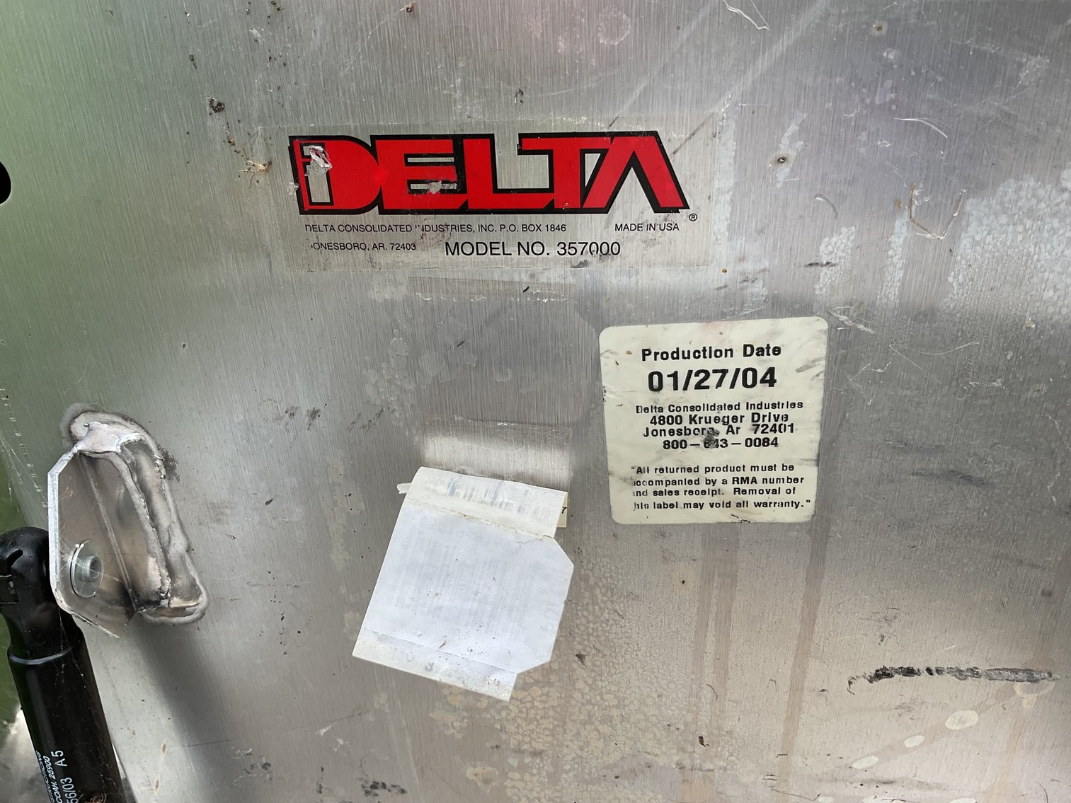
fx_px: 897
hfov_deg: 61.7
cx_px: 536
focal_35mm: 29
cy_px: 402
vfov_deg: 48.2
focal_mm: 3
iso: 16
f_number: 1.8
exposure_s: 1/191
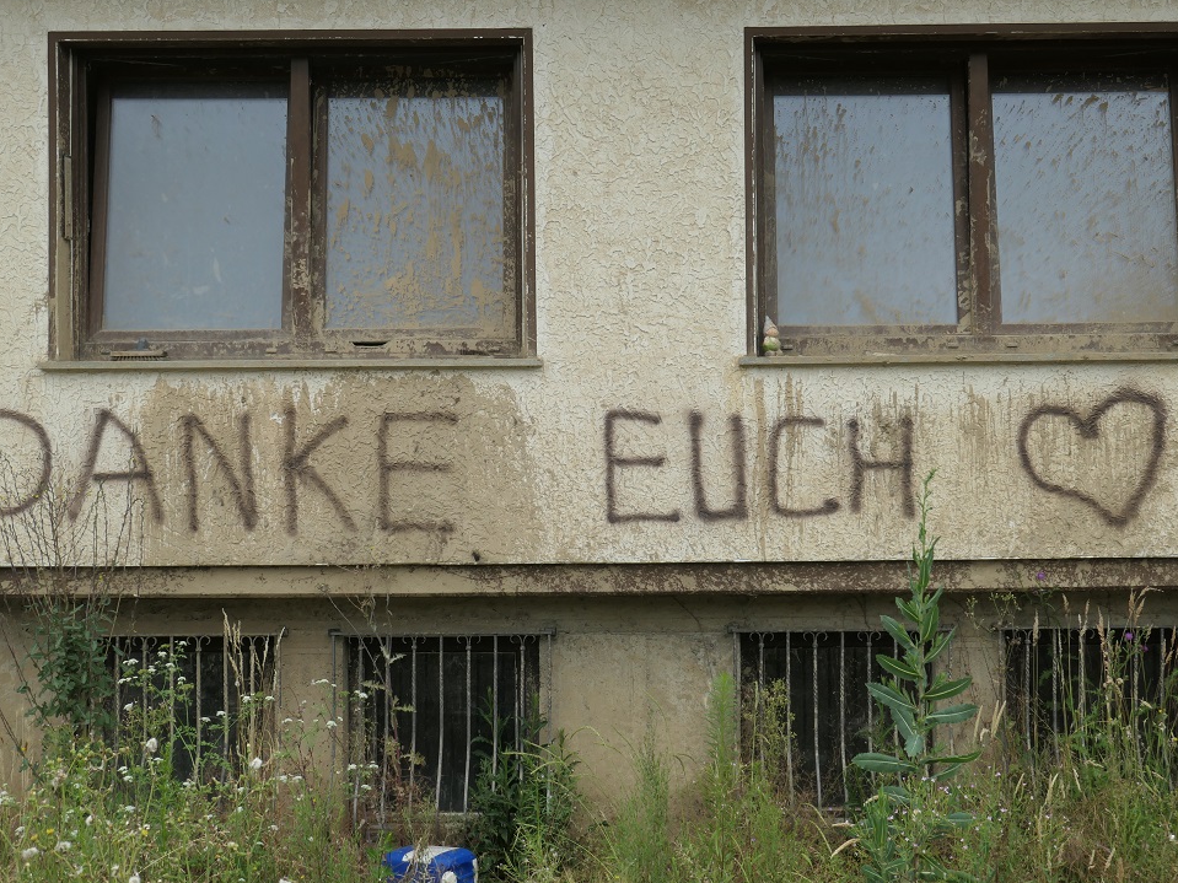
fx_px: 1531
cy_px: 445
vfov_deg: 32.2
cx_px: 625
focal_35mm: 45
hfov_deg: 42.1
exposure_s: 1/80
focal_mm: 15.1
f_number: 8
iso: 200
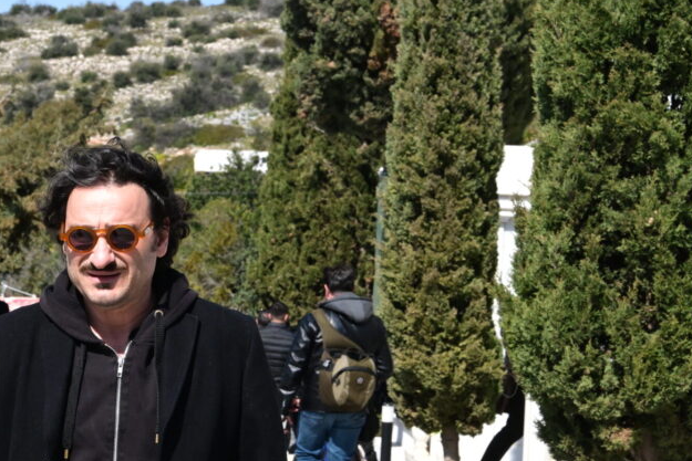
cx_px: 112
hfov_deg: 16.8
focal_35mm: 121
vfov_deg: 11.3
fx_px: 2326
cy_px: 401
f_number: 11
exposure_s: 1/2000
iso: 2000
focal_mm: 63
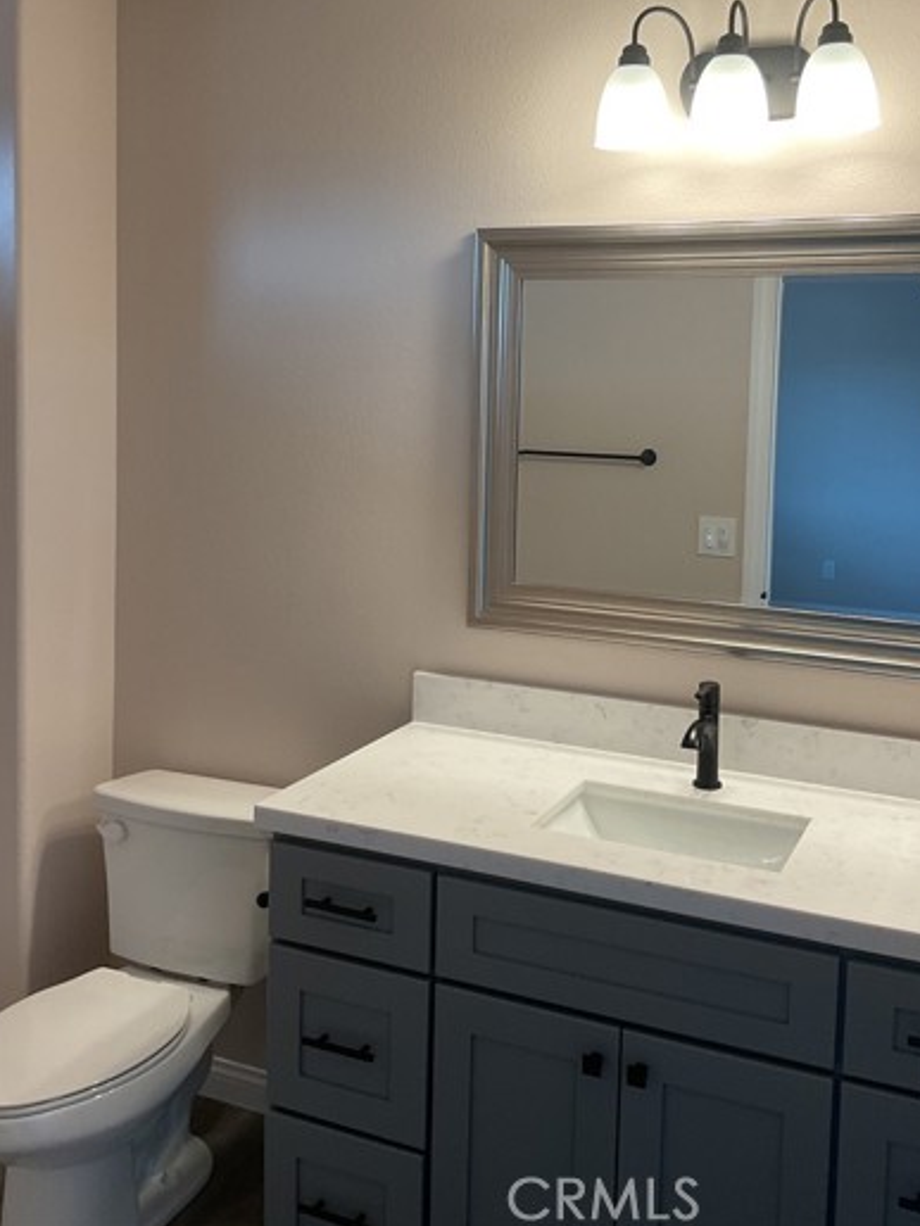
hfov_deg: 39.6
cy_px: 473
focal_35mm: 36
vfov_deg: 50.9
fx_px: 1276
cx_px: 492
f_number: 1.8
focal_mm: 3
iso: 40
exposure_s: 1/60
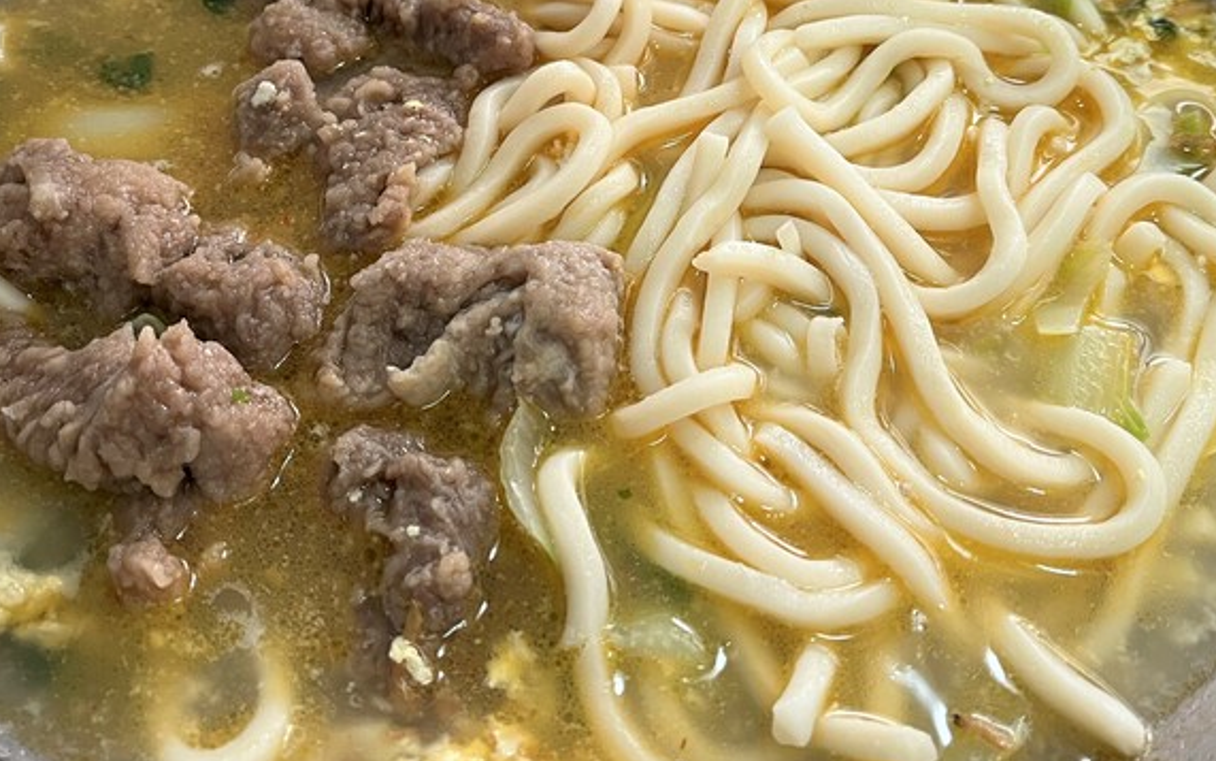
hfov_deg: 48.2
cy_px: 199
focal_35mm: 41
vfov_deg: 30.8
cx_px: 626
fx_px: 1359
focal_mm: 5.1
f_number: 1.6
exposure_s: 1/60
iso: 125
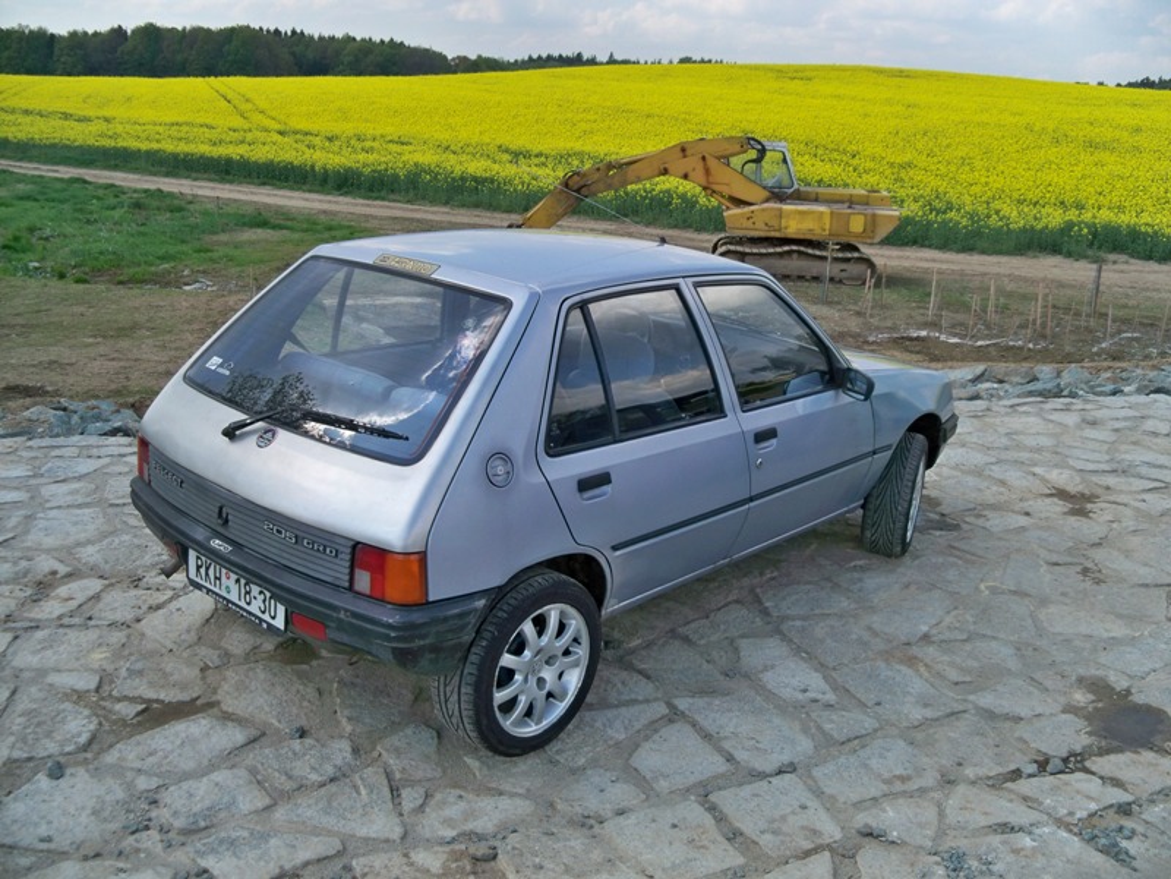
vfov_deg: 40.7
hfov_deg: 52.6
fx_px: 1184
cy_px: 440
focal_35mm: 35
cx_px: 586
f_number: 3.5
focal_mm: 6.2
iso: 80
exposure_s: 1/400
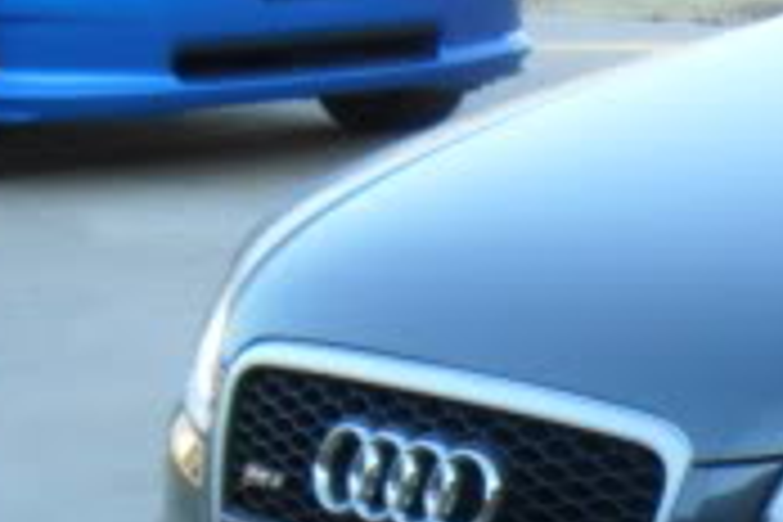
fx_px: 3632
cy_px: 518
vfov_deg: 8.2
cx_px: 1732
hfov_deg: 10.9
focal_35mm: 167
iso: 80
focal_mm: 6.3
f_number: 3
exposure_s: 1/125
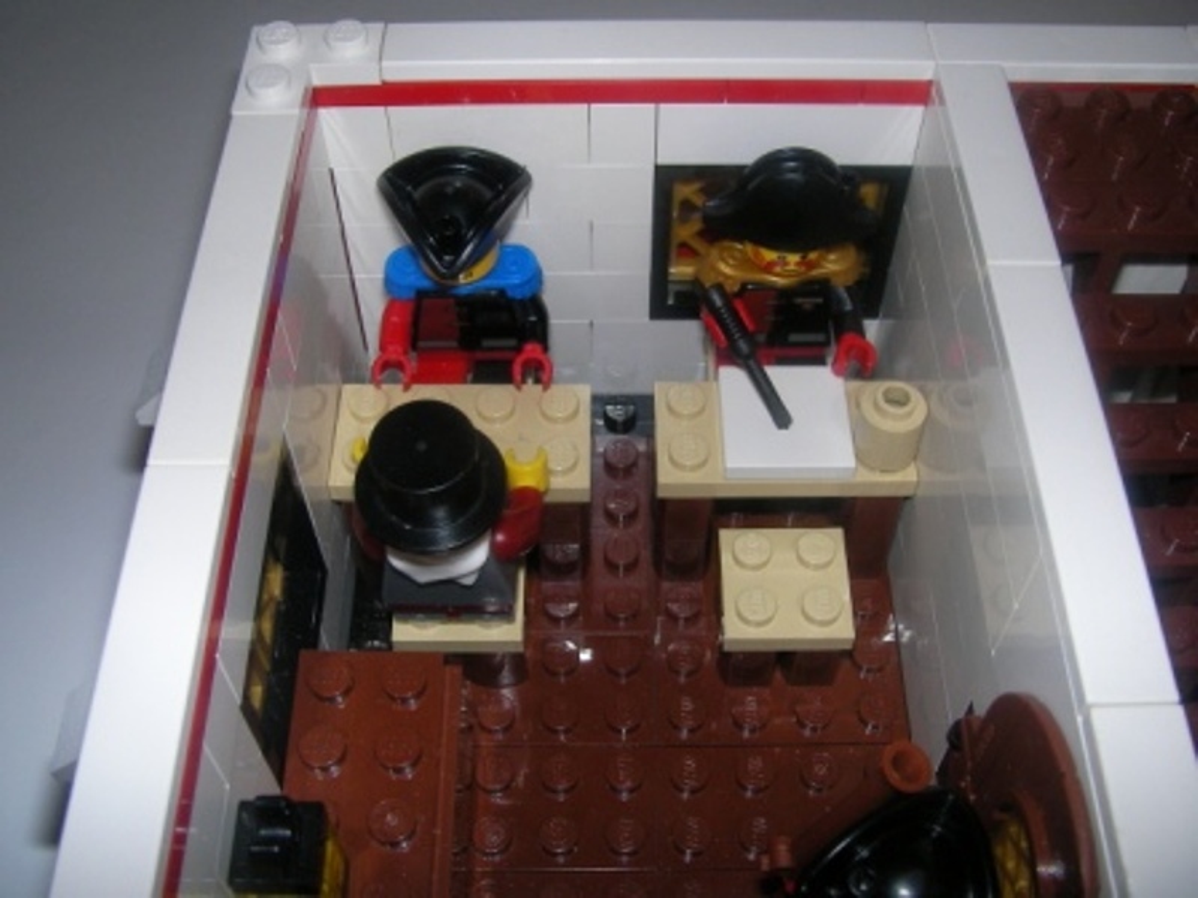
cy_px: 449
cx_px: 599
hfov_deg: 49.0
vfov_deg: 37.7
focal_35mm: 38
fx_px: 1315
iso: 100
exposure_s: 1/30
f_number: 6.6
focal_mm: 6.3
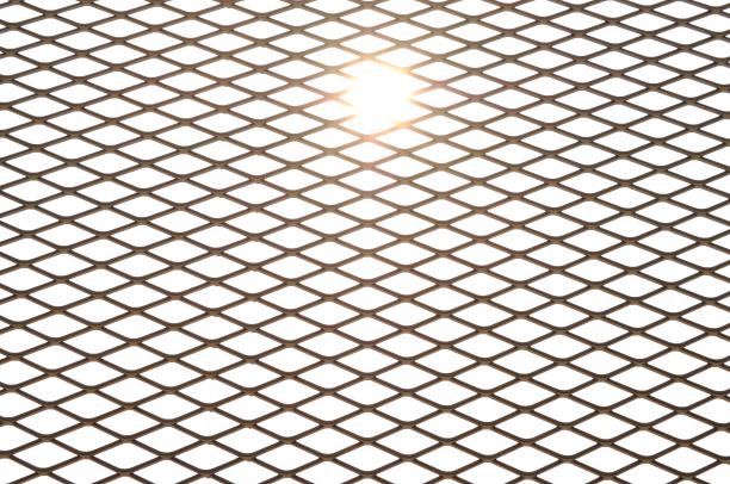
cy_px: 242
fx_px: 1063
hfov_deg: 37.9
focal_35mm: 52
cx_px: 365
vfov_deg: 25.7
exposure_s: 1/125
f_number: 9
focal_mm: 35
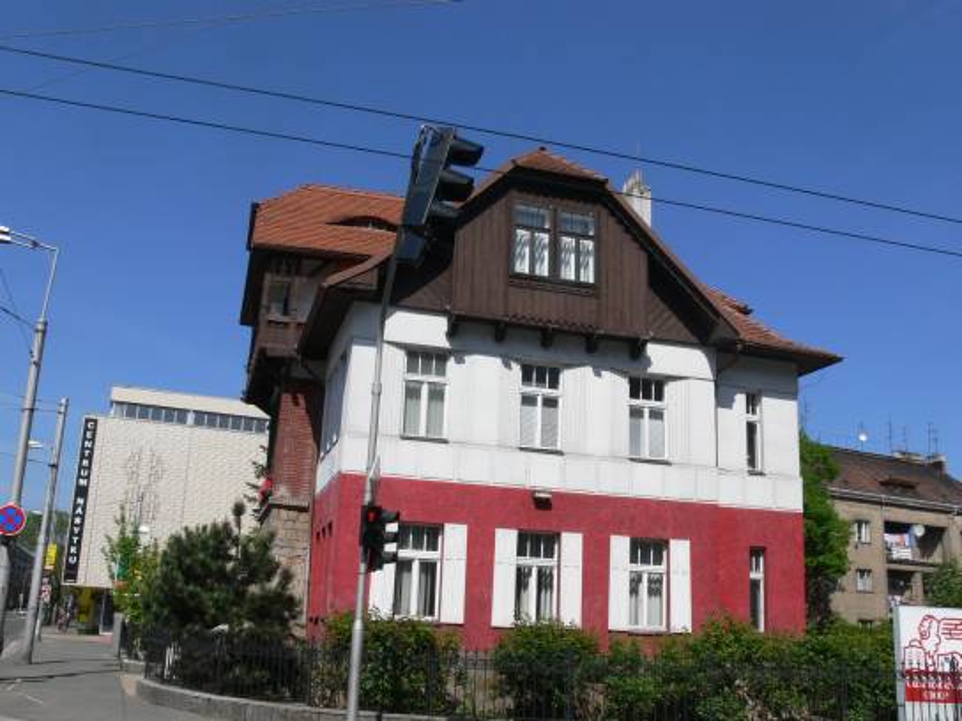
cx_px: 481
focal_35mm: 35
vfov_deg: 40.7
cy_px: 360
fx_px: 973
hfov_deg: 52.6
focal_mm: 7.4
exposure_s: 1/400
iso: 100
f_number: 8
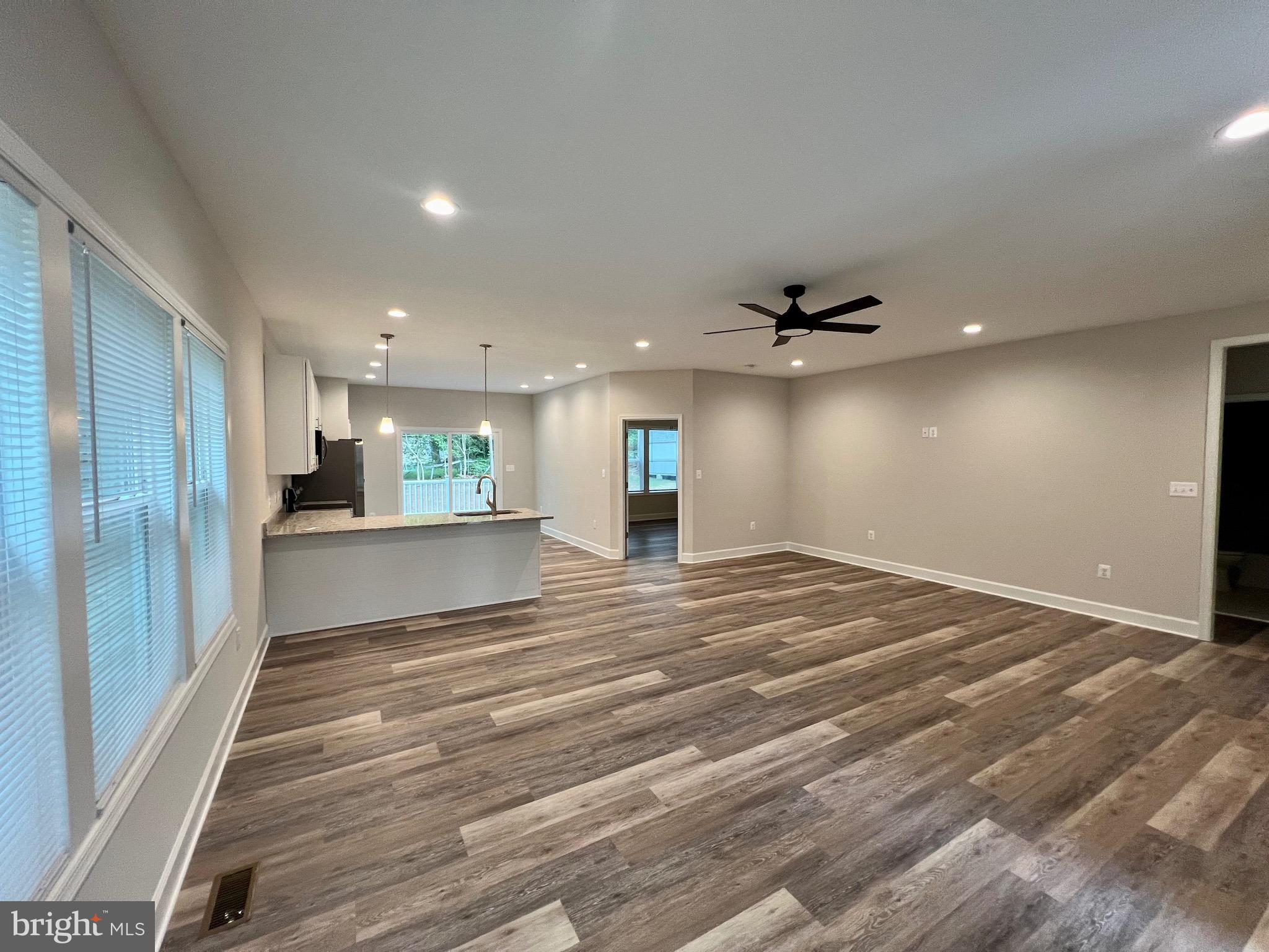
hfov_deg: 106.2
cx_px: 634
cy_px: 476
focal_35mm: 13
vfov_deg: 89.9
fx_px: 477
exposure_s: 1/60
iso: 160
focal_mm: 1.57
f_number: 1.8
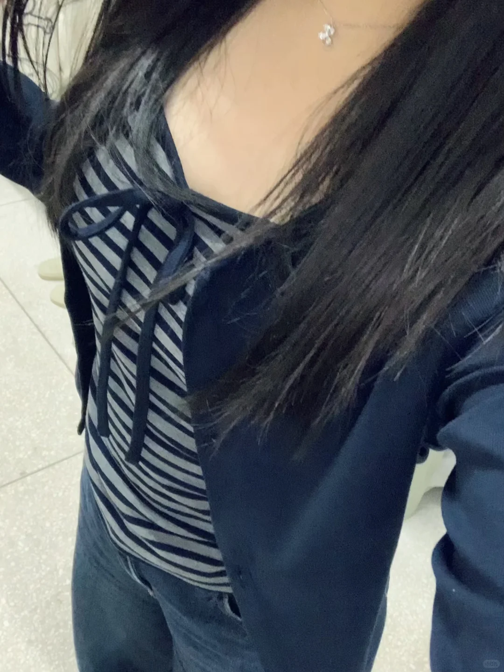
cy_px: 336
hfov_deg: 44.2
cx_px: 252
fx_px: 621
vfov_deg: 56.8
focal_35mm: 32
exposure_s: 1/25
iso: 160
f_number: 2.2
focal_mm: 2.87
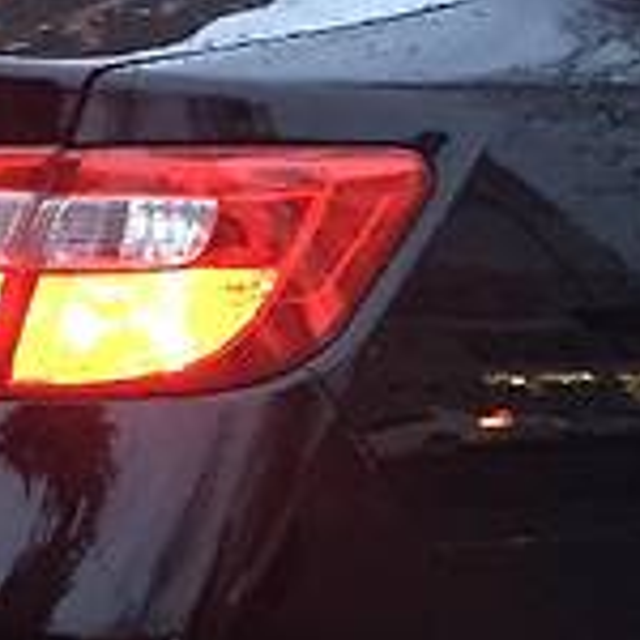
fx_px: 2866
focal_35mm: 137
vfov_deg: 12.7
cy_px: 457
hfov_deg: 12.7
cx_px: 559
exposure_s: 1/17
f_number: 2.2
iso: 250
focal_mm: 4.2
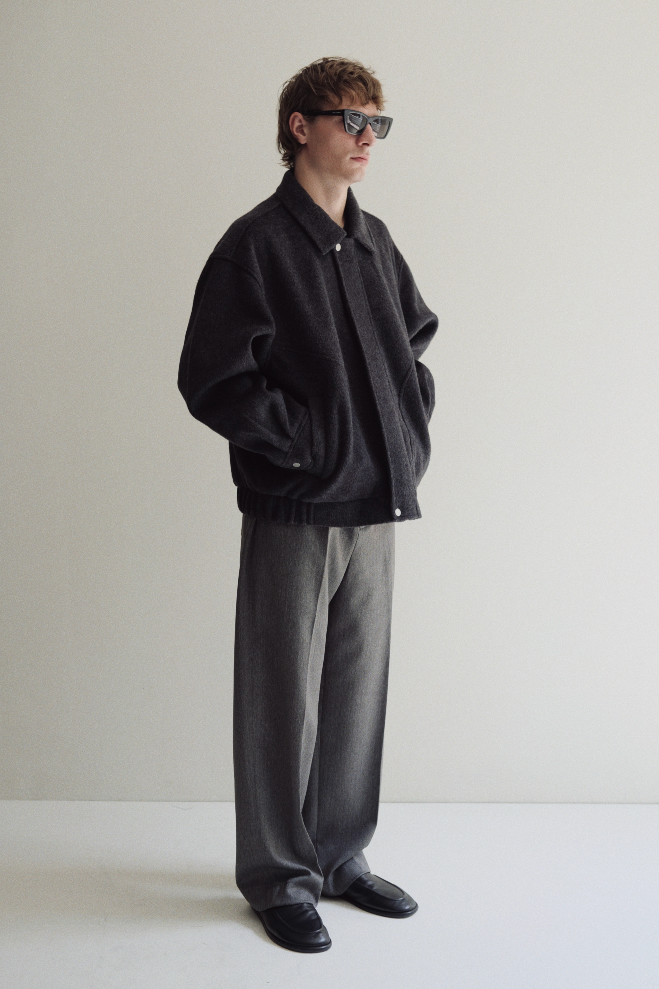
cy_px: 494
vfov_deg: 37.5
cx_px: 330
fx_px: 1455
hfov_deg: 25.5
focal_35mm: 53
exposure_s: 1/140
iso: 320
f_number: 2.8
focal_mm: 35
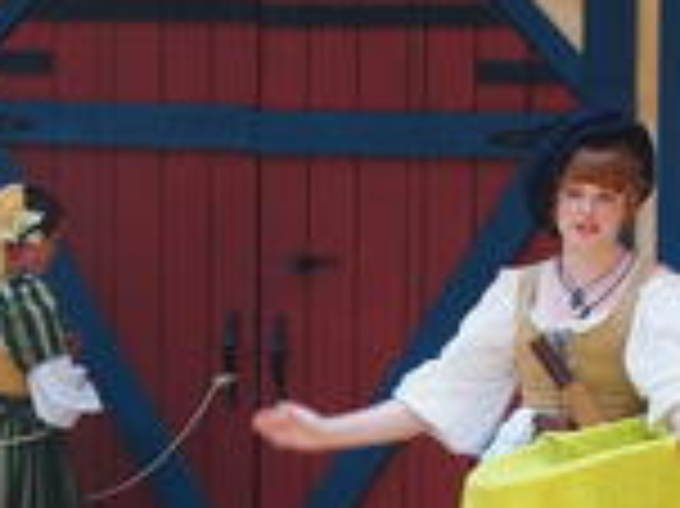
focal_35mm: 185
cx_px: 14
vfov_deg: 7.9
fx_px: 3631
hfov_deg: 10.6
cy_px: 602
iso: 100
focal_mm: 13.2
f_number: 3.2
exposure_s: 1/160
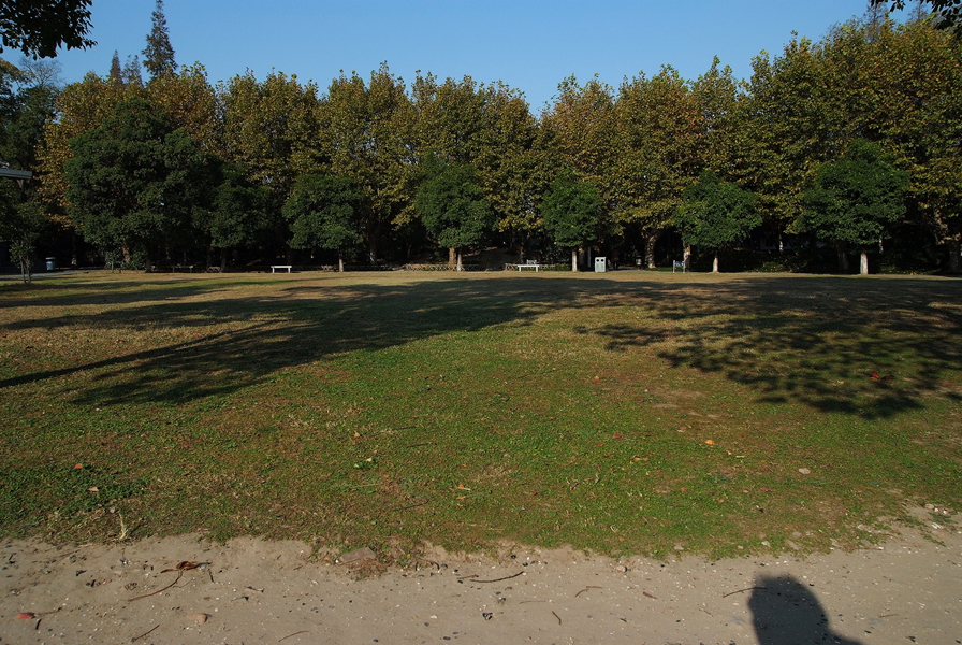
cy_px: 322
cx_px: 481
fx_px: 1284
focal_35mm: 48
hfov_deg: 41.1
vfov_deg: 28.2
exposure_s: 1/320
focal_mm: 32
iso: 200
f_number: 10
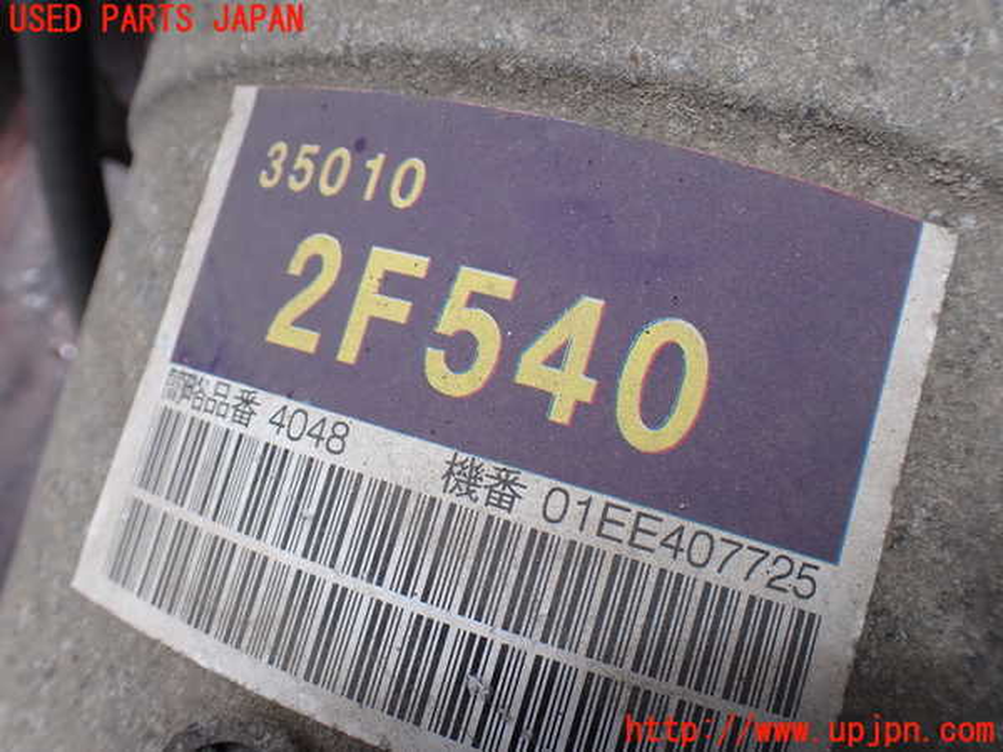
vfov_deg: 46.8
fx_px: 869
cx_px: 502
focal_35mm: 30
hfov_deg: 60.0
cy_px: 376
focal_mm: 5.4
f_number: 3.2
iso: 100
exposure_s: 1/640
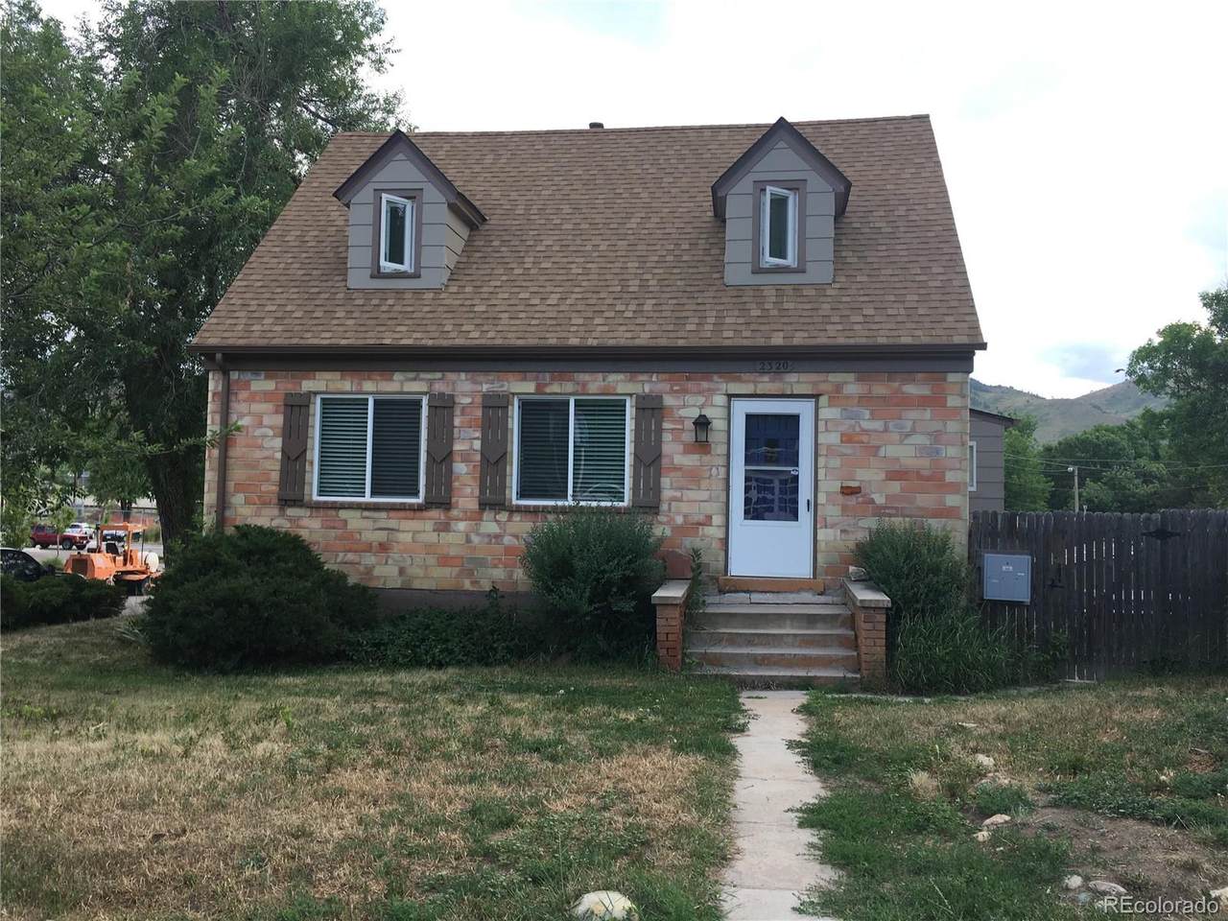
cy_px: 460
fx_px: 1029
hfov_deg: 61.7
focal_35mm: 29
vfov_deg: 48.2
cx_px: 614
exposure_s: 1/267
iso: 25
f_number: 2.2
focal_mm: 4.15
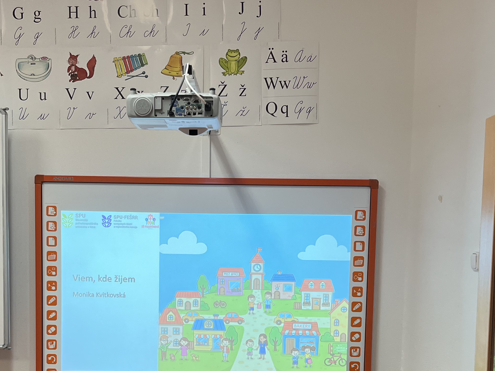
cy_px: 301
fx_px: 729
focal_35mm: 51
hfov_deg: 37.3
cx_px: 195
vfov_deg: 27.9
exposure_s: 1/120
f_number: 1.6
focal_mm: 5.1
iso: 125
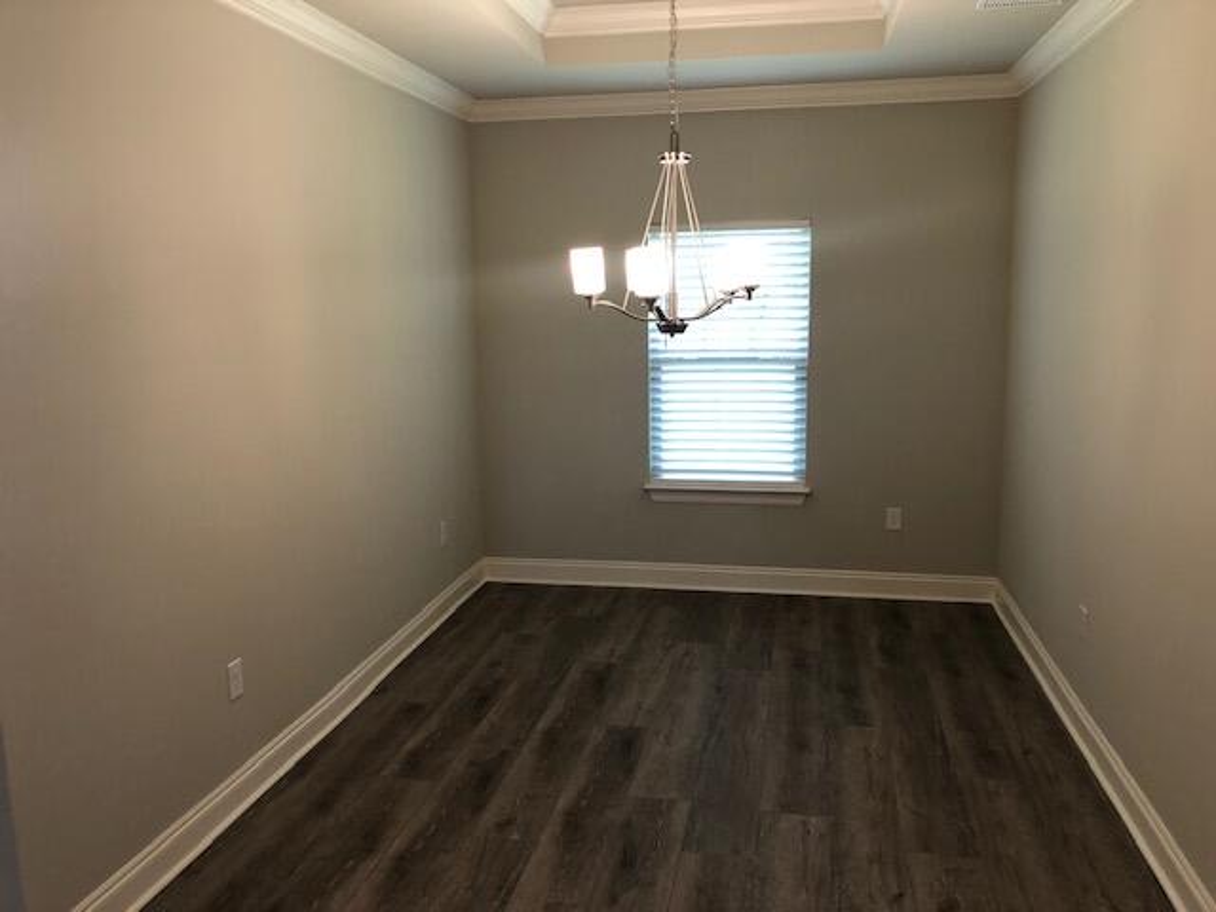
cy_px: 456
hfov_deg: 63.4
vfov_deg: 49.7
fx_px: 984
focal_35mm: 28
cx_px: 608
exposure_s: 1/30
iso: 40
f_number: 1.8
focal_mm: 3.99
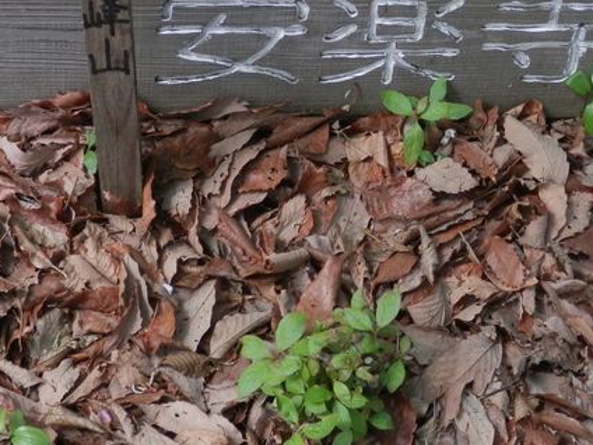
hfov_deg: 23.0
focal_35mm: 85
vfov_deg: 17.1
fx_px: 1456
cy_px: 35
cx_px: 378
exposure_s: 1/80
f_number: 3.8
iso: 160
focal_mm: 8
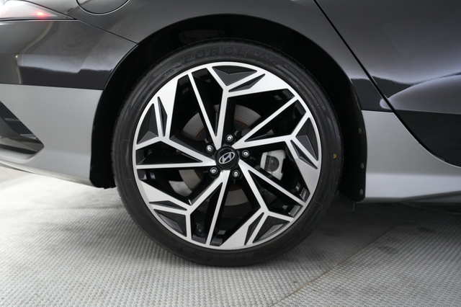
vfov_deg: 53.1
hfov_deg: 73.8
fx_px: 307
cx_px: 230
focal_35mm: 24
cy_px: 154
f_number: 2.8
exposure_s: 1/160
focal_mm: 24
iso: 4000
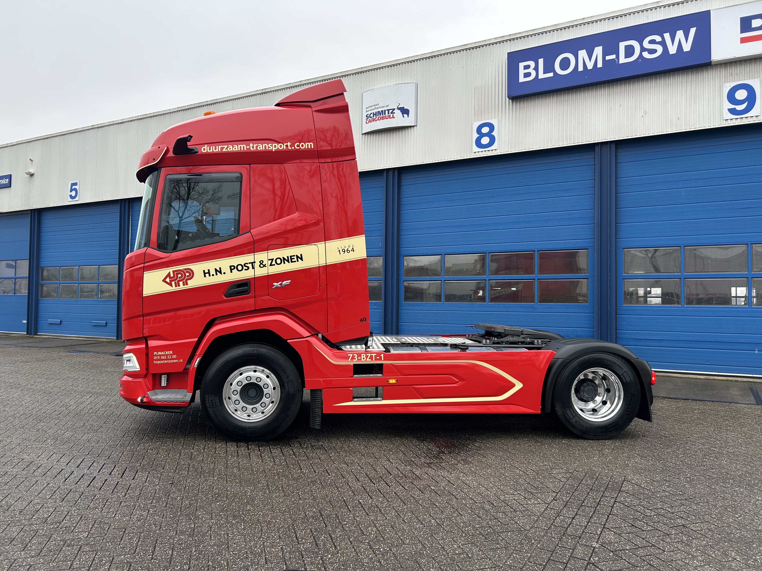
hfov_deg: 67.3
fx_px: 572
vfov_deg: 53.1
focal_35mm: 26
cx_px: 381
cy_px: 286
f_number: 1.5
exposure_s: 1/192
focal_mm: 5.7
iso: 40
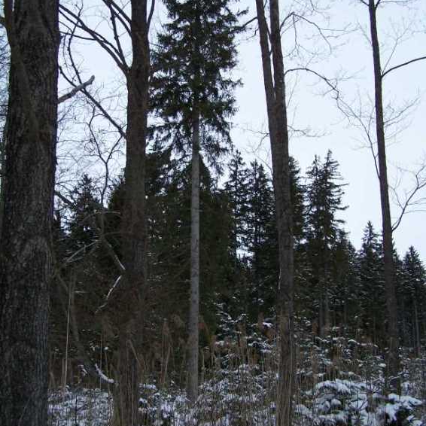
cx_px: 213
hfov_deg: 37.6
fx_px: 627
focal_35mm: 45
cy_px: 211
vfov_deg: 37.6
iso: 80
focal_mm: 6.3
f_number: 2.8
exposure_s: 1/750
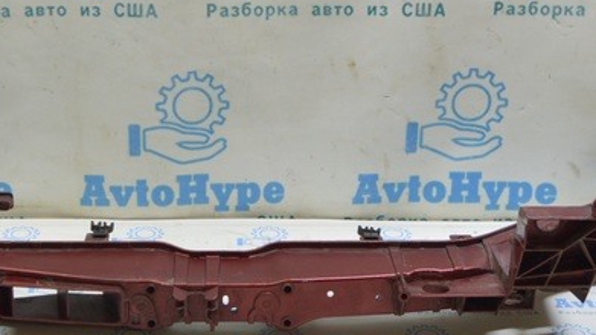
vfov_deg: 16.3
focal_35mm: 74
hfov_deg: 28.4
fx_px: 1170
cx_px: 204
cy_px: 133
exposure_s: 1/60
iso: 400
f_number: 3.5
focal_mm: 18
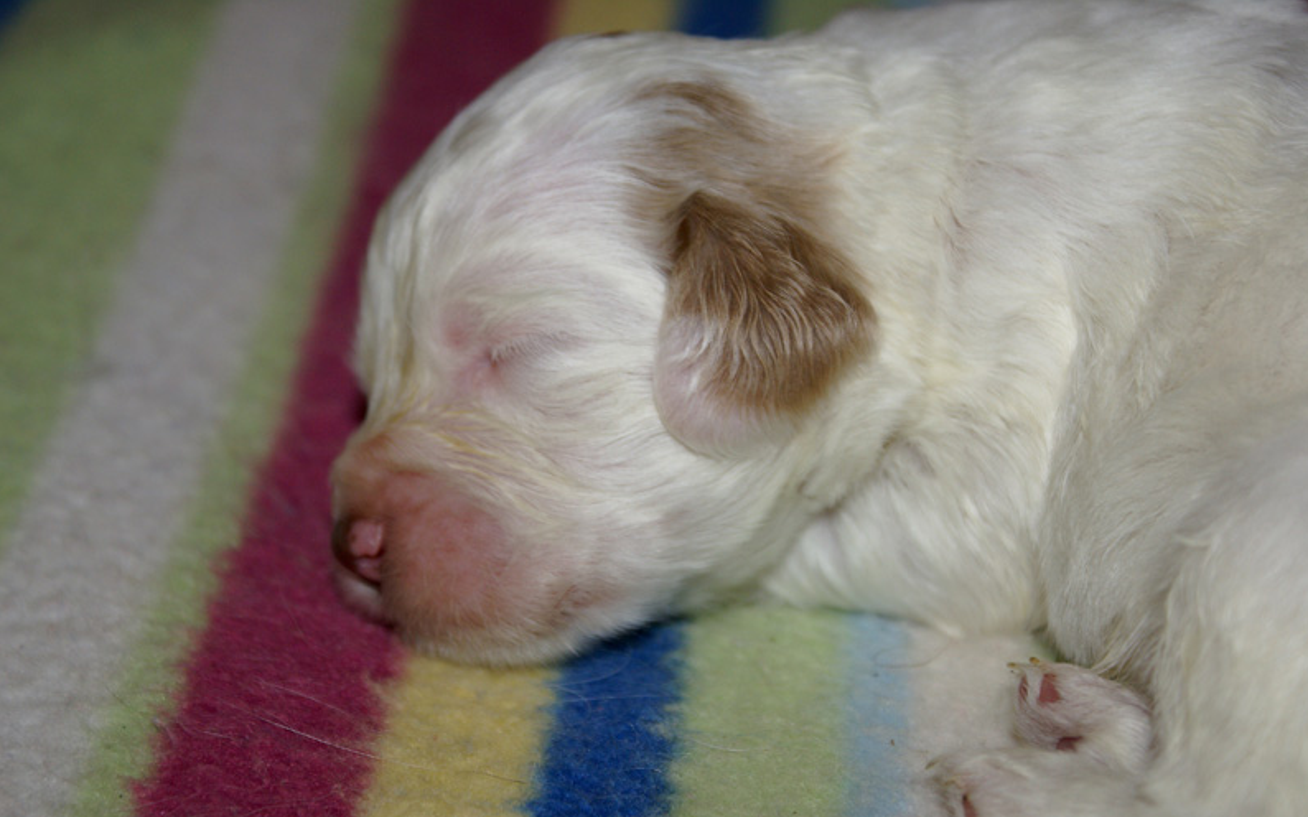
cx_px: 657
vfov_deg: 12.1
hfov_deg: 19.3
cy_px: 440
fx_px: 3849
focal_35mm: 108
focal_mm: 70
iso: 400
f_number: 5.6
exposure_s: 1/125
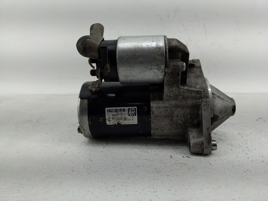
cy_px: 100
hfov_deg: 69.4
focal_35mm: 25
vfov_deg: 54.9
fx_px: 194
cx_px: 134
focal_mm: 4.38
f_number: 1.73
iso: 55
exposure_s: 1/174
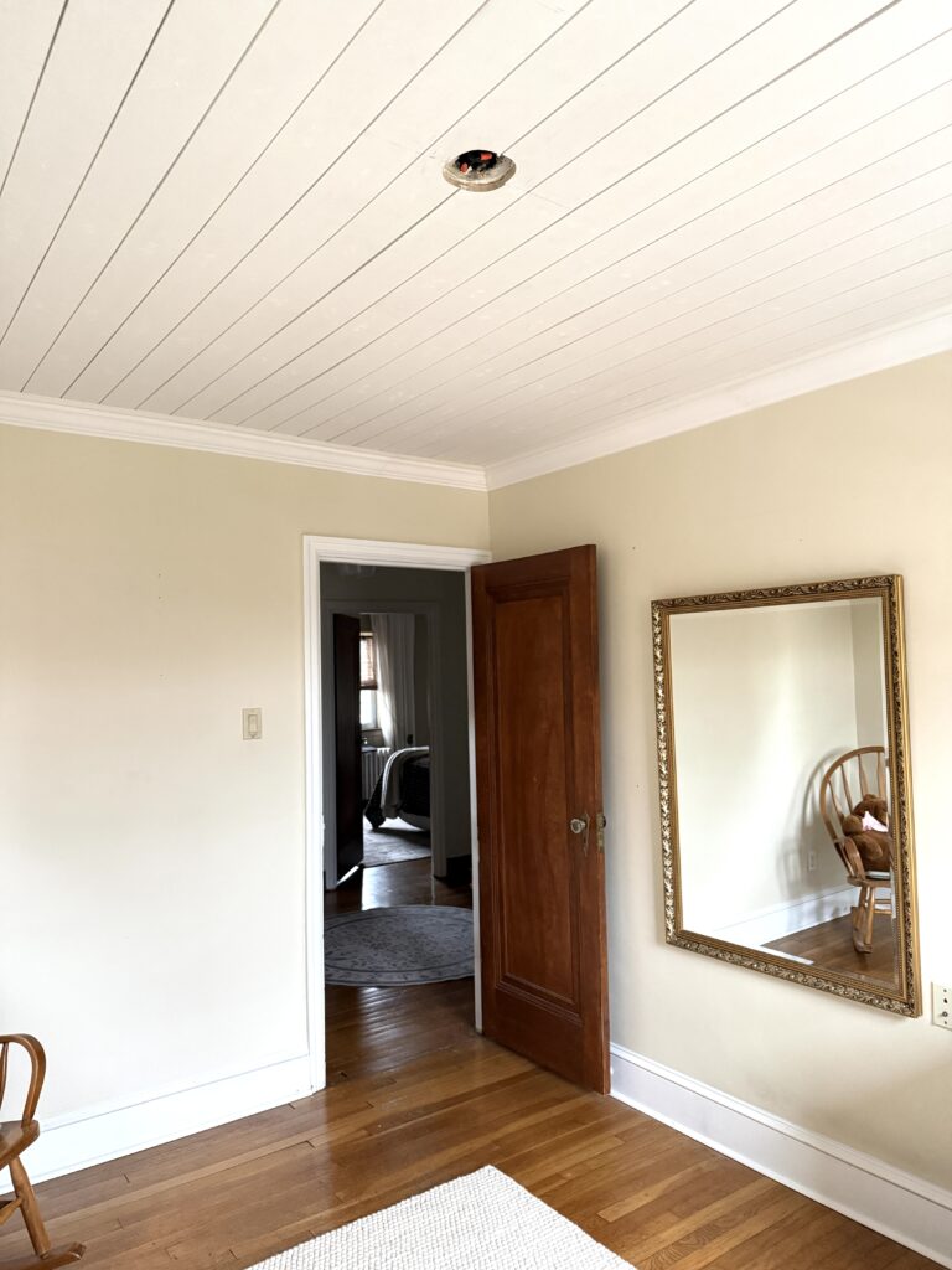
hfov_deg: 56.8
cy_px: 635
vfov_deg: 71.6
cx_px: 476
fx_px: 880
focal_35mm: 24
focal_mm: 6.76
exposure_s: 1/40
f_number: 1.78
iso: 800
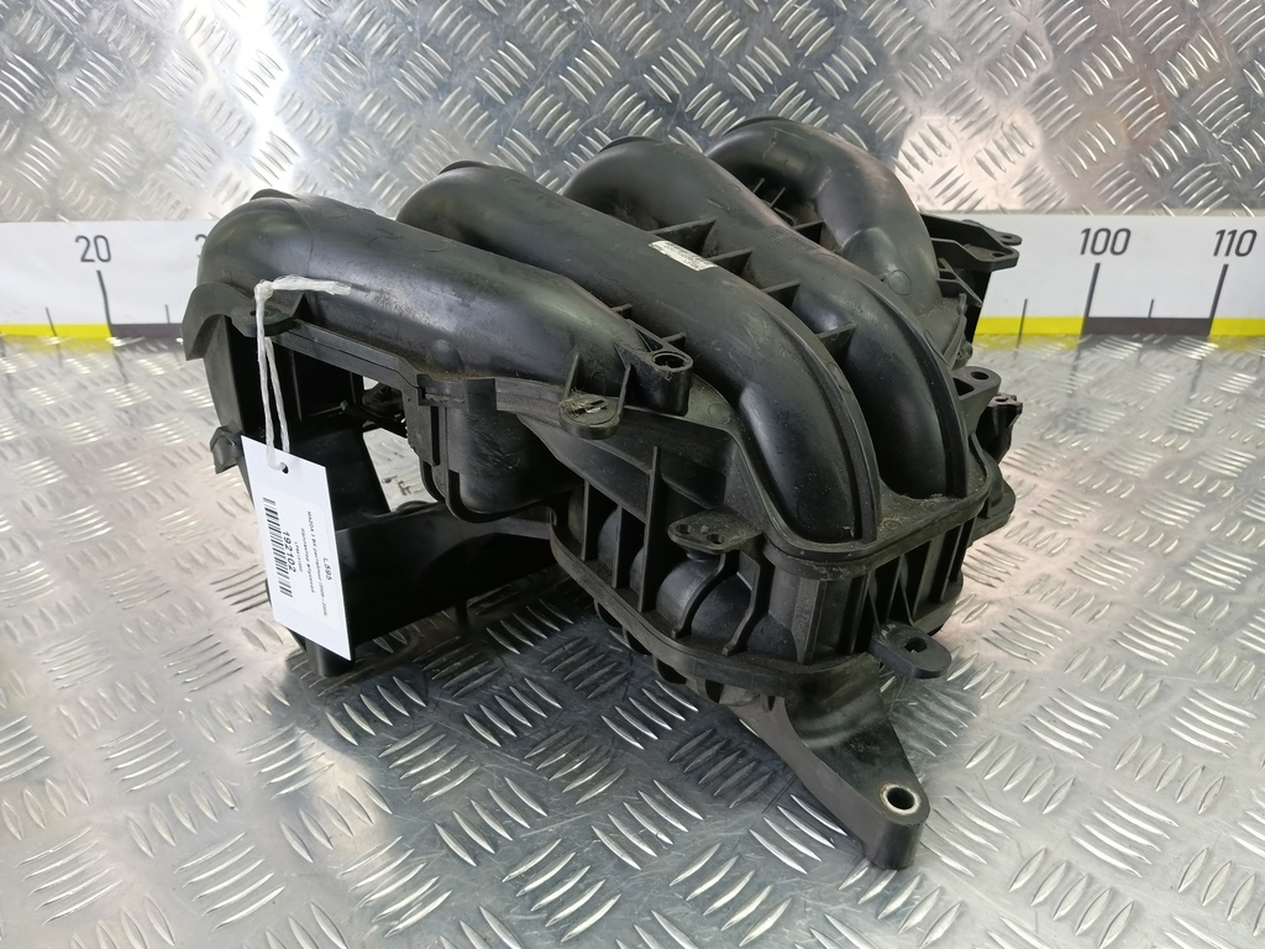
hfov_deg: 73.9
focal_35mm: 23
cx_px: 632
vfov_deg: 58.9
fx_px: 841
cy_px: 474
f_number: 1.6
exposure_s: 1/50
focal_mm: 4.11
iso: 206
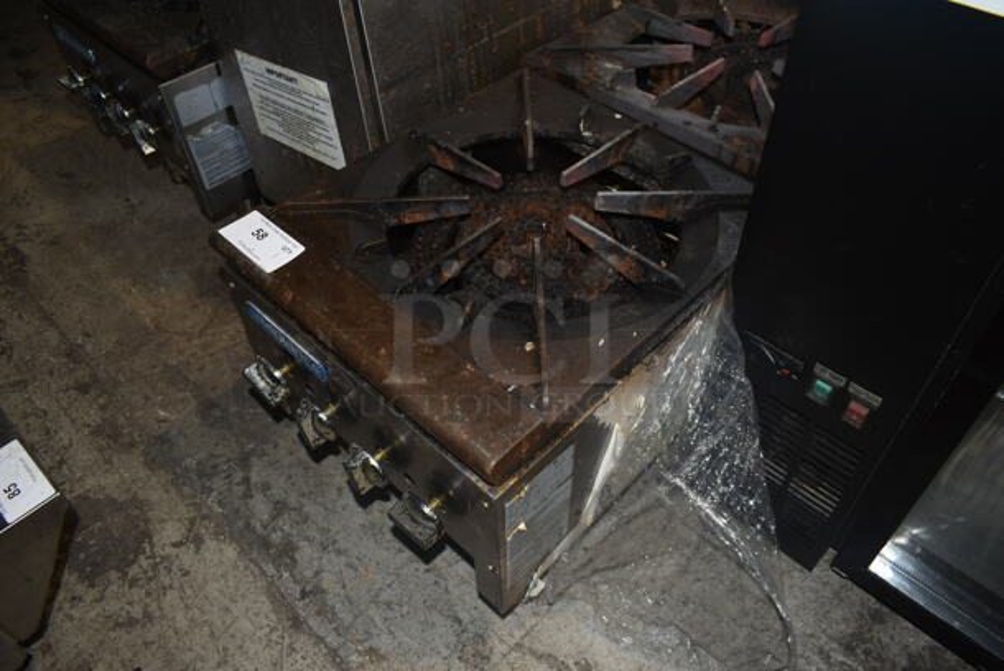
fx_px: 754
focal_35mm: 27
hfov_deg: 67.3
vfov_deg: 48.0
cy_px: 336
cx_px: 502
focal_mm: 18
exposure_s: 1/30
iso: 200
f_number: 5.6
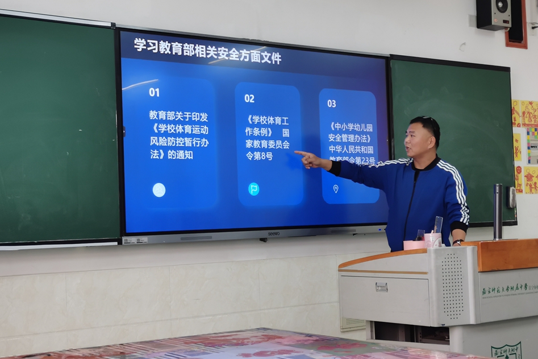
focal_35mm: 58
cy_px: 201
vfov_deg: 23.4
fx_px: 867
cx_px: 269
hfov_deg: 34.5
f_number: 1.8
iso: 80
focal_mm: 5.58
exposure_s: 1/100
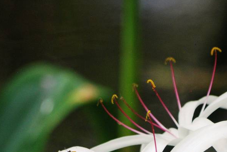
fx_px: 6119
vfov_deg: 1.4
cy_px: 190
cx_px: 212
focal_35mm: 969
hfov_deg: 2.1
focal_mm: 240
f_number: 5.3
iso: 400
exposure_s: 1/250
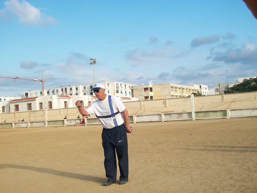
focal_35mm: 42
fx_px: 312
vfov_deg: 34.3
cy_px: 96
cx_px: 128
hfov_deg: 44.8
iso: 80
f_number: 3.2
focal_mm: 7.1
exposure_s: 1/500
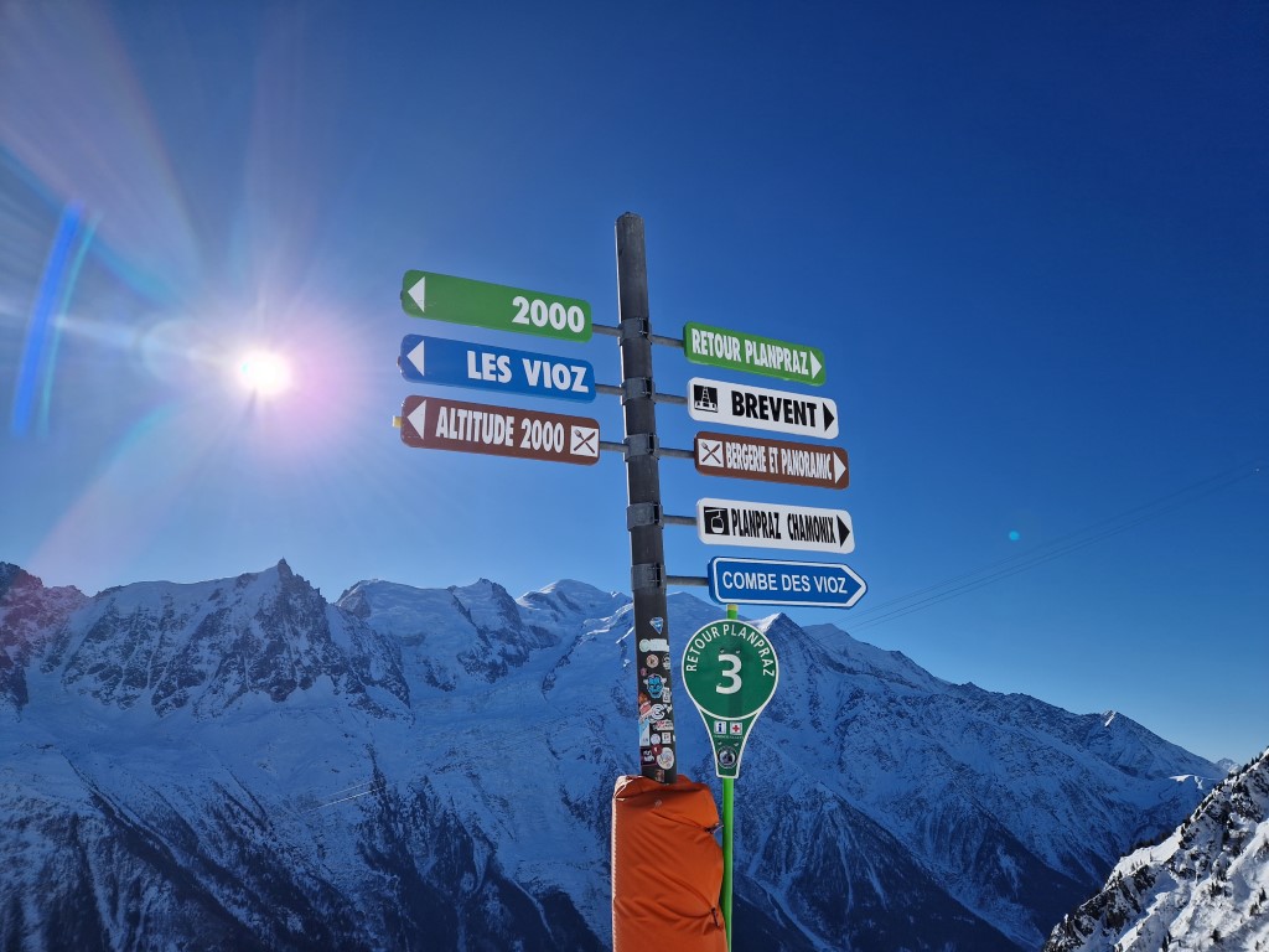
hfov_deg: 73.9
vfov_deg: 58.9
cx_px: 634
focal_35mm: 23
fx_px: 843
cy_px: 476
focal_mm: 5.4
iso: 50
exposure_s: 1/4008
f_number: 1.8
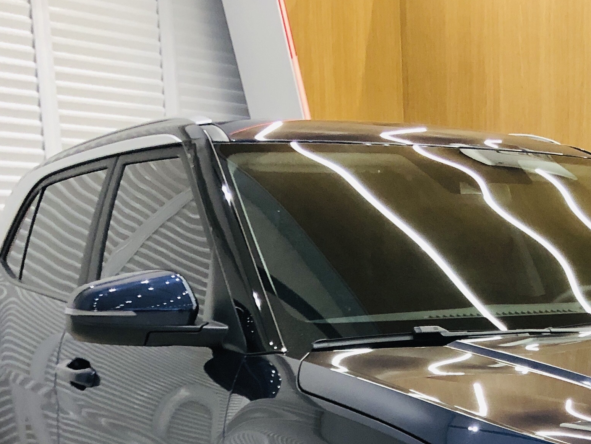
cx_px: 555
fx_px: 1246
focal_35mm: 73
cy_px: 568
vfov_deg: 18.8
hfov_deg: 25.7
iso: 64
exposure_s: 1/15
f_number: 1.8
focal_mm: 3.99
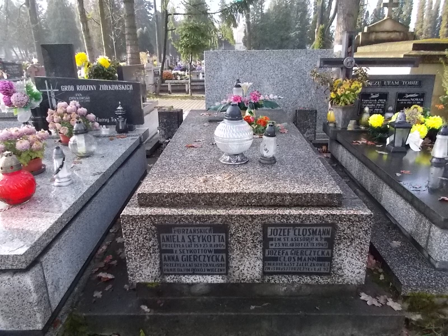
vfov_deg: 53.1
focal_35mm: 26
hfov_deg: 67.3
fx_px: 336
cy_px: 168
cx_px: 224
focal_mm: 4.6
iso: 400
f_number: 3.2
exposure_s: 1/500
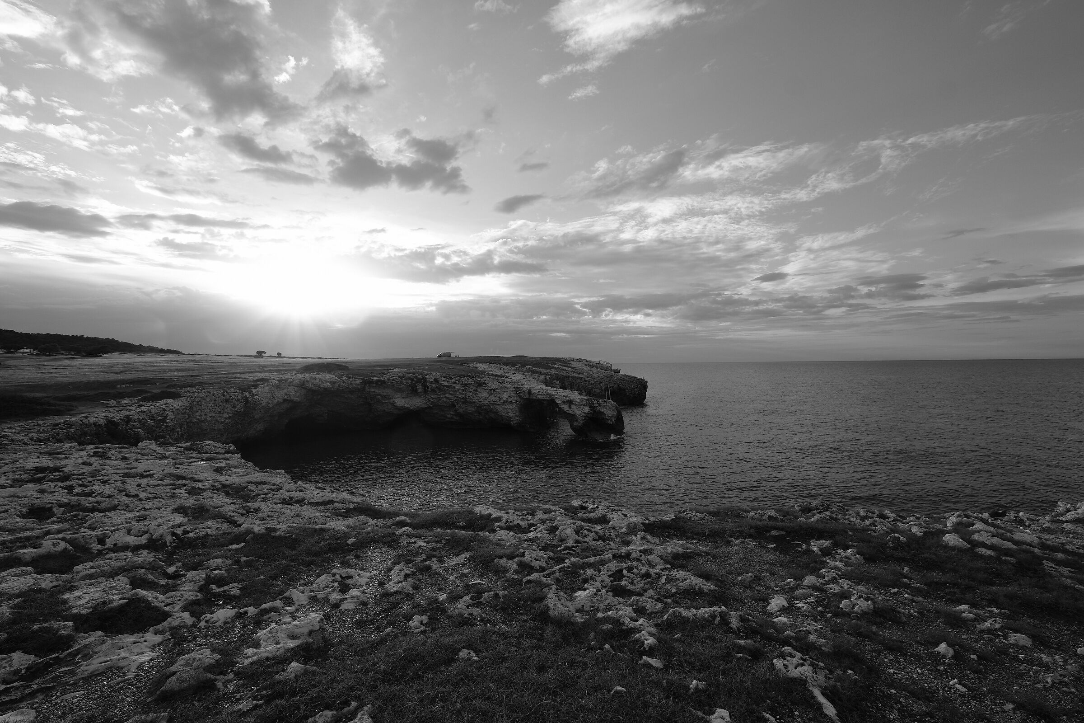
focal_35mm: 15
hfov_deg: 100.4
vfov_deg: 77.3
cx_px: 542
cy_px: 362
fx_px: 452
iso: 200
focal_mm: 10
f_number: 8
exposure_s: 1/200
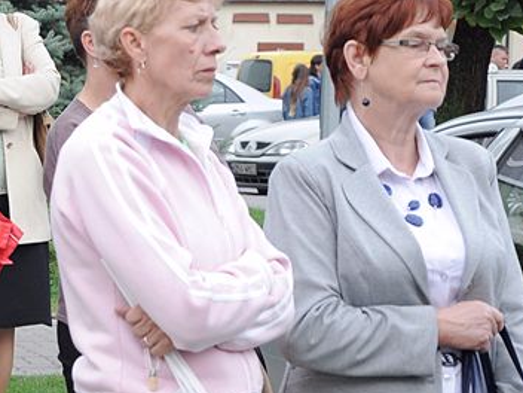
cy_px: 227
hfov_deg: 9.7
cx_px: -83
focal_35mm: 202
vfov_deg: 7.4
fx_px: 3052
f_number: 7.1
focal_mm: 58
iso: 500
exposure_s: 1/100
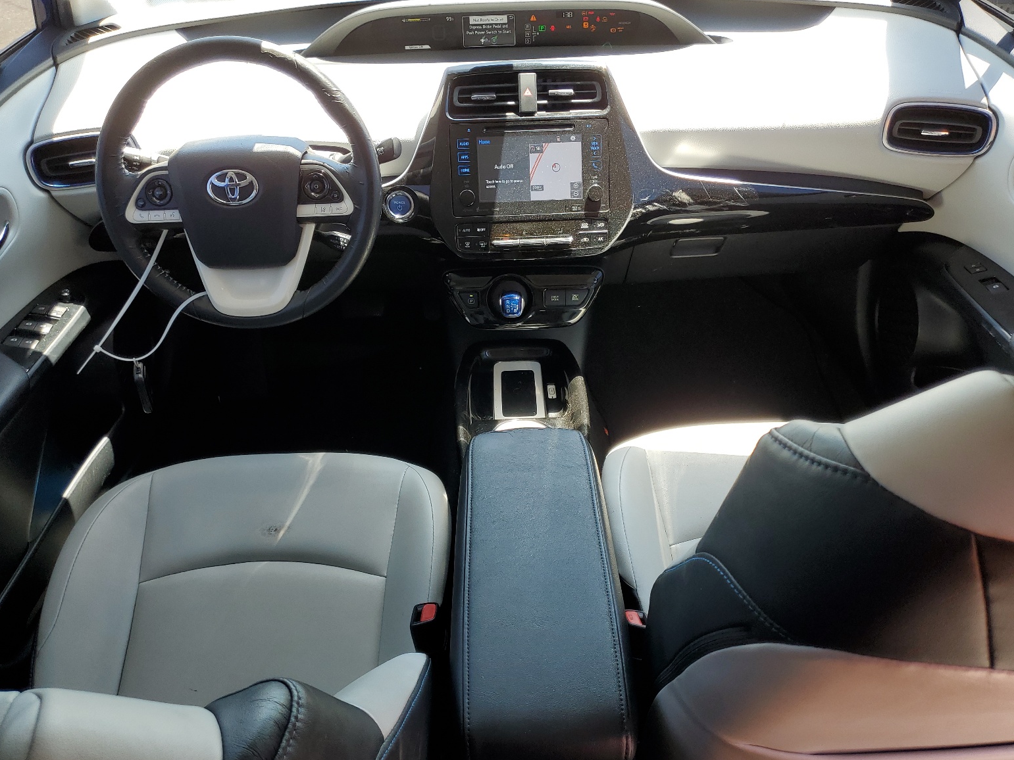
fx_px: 791
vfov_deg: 51.4
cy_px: 371
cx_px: 489
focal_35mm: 27
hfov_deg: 65.3
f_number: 1.5
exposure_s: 1/192
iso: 50
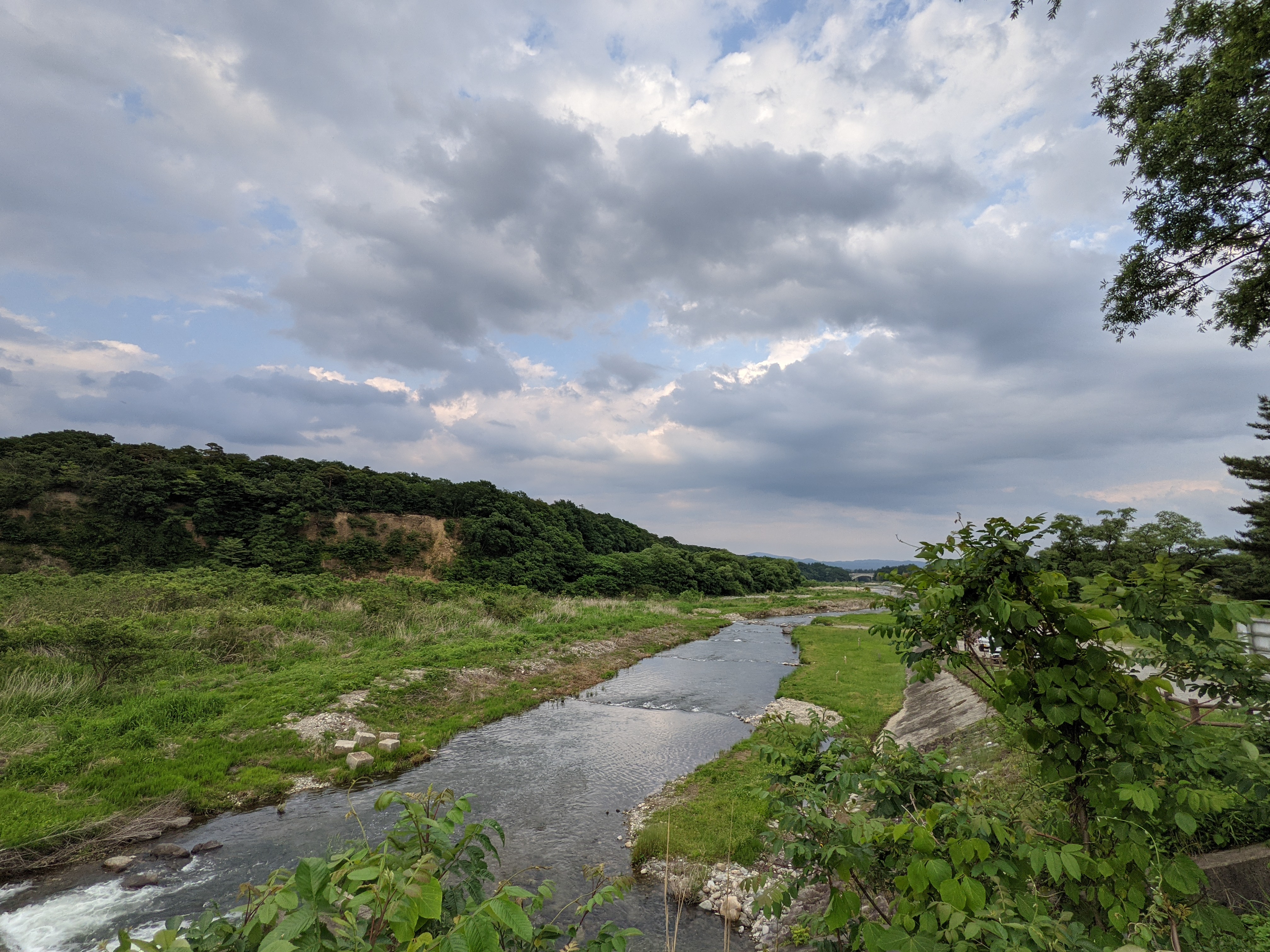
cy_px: 476
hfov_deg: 94.5
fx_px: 587
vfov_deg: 78.1
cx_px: 635
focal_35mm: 16
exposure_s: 1/536
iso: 37
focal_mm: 2.22
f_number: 2.2
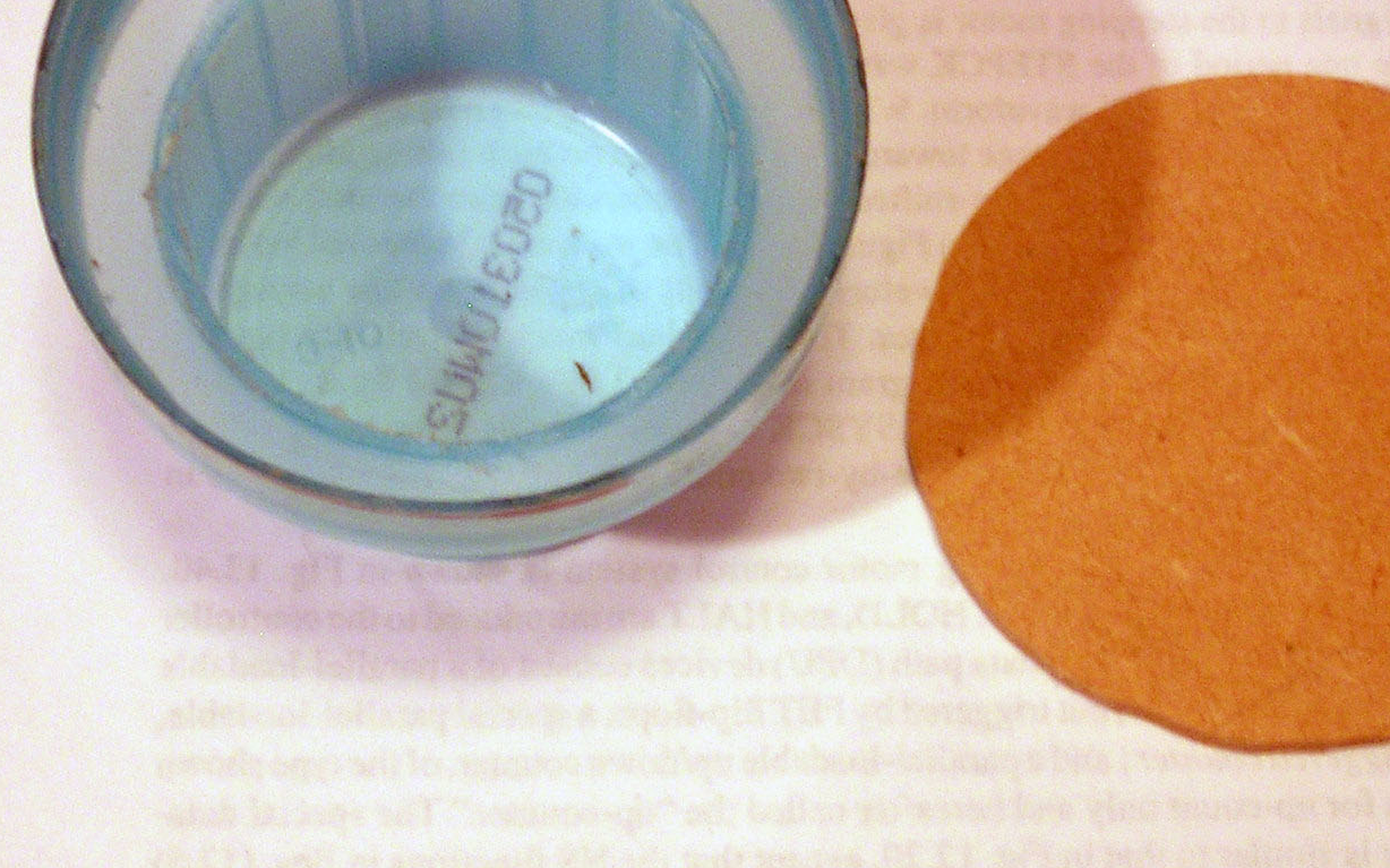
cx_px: 821
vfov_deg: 9.8
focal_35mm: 134
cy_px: 244
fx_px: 5075
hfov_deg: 15.6
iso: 283
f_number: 4.4
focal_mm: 12.6
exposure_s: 1/2.7
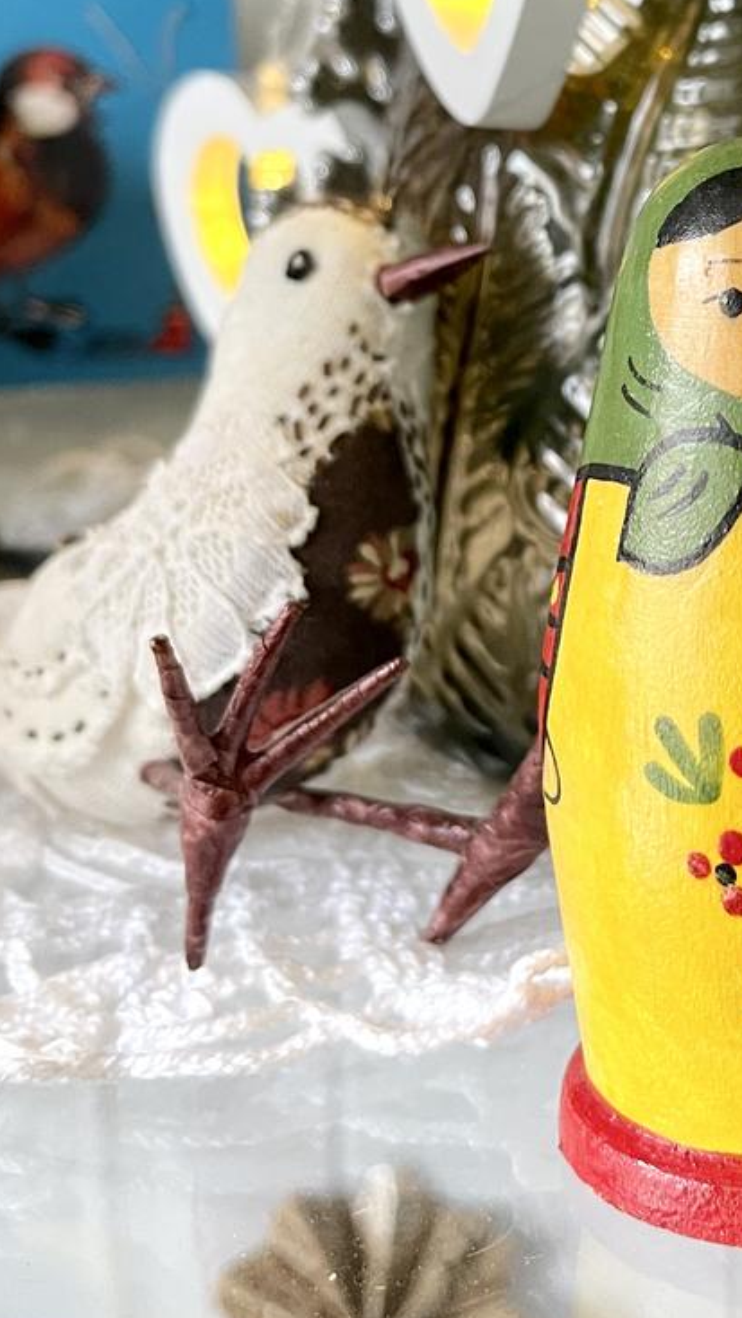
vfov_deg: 51.9
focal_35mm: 38
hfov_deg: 29.8
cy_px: 447
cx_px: 679
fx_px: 1329
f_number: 1.6
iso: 320
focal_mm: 5.1
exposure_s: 1/60
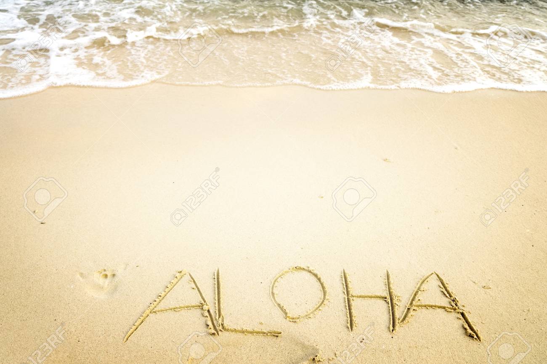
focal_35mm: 32
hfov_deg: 58.7
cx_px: 274
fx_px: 486
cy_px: 182
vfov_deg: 41.1
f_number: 8
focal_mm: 32
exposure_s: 1/320
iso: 200
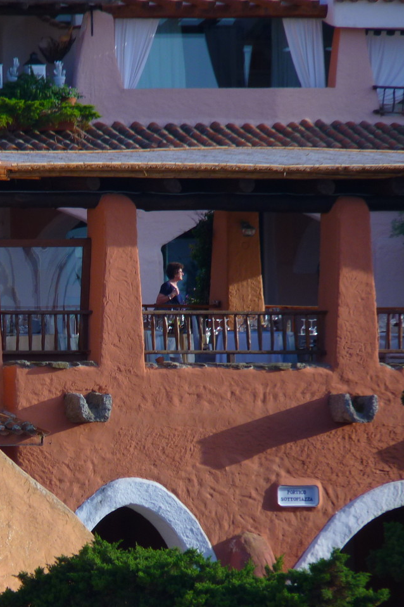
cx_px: 115
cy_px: 304
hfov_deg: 2.2
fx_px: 10587
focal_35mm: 629
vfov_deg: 3.3
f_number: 5
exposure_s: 1/250
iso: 80
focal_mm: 80.4
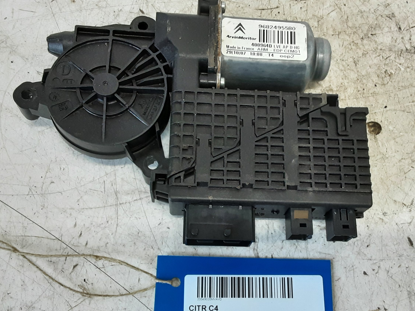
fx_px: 468
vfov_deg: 36.7
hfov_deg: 47.9
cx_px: 215
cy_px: 188
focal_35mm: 39
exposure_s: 1/50
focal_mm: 2.91
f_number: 1.9
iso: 125
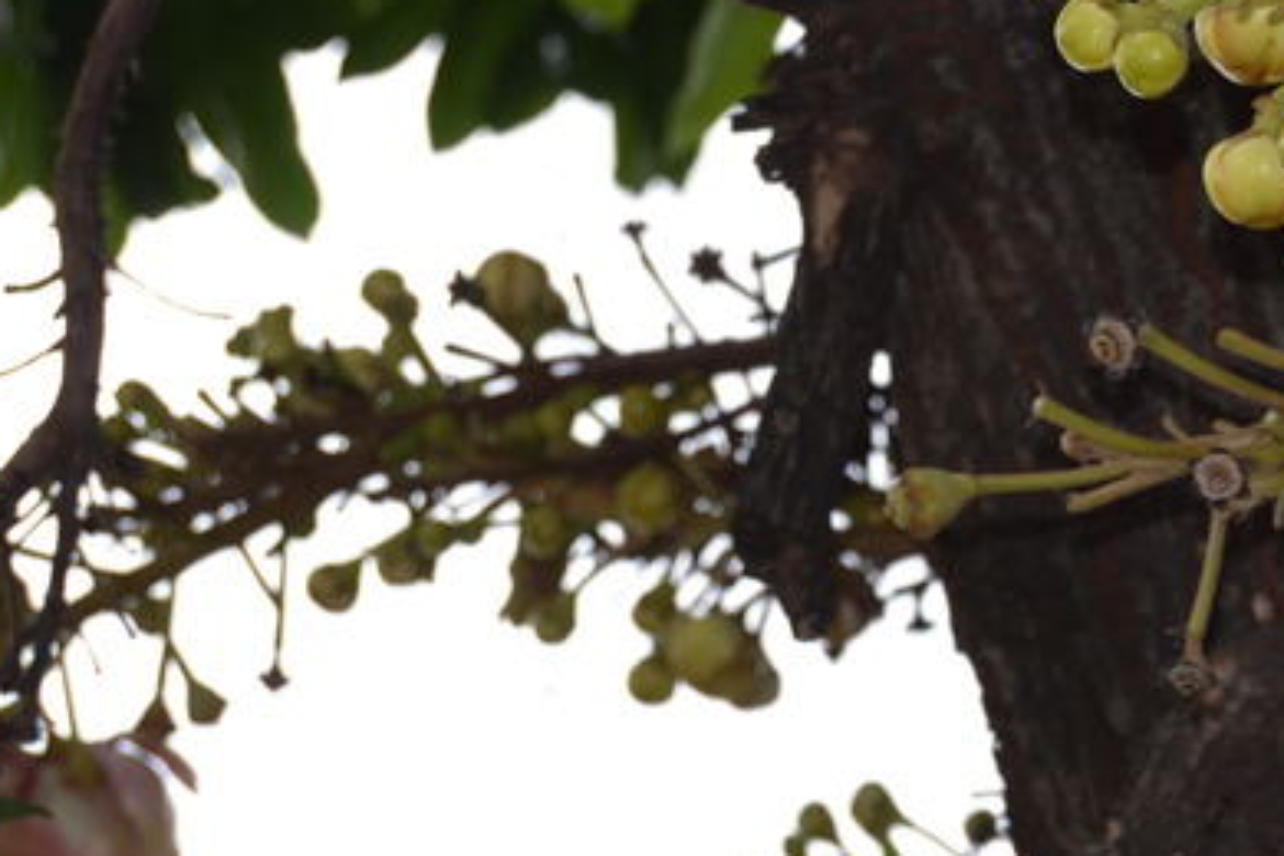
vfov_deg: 5.4
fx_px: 9042
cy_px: 33
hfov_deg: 8.0
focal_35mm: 254
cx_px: 1883
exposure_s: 1/160
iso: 100
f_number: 5.6
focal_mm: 55
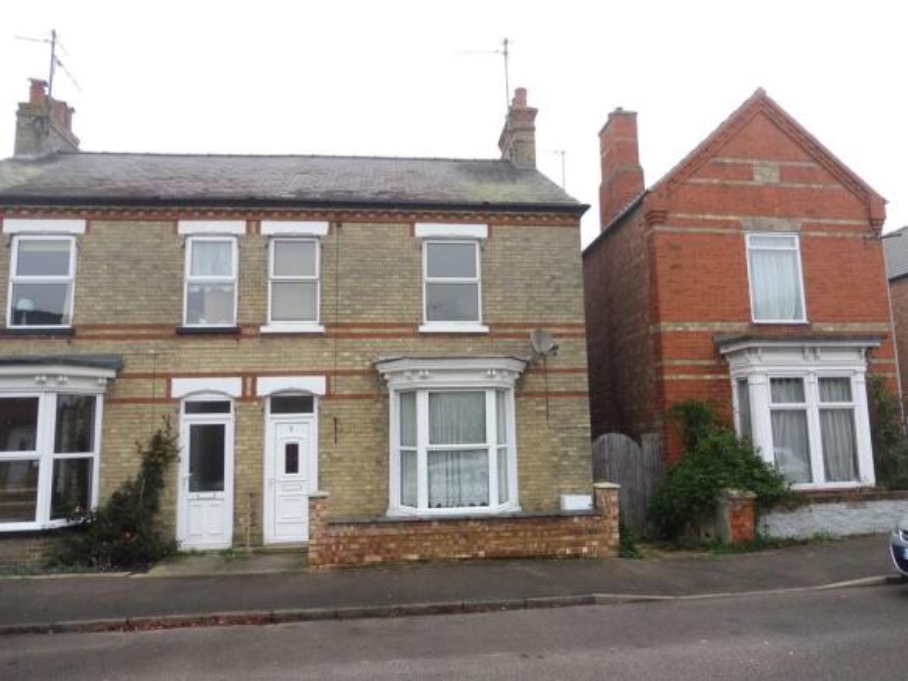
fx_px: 629
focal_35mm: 24
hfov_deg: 71.6
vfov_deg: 56.8
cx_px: 454
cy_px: 340
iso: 125
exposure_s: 1/60
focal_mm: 4.3
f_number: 3.3
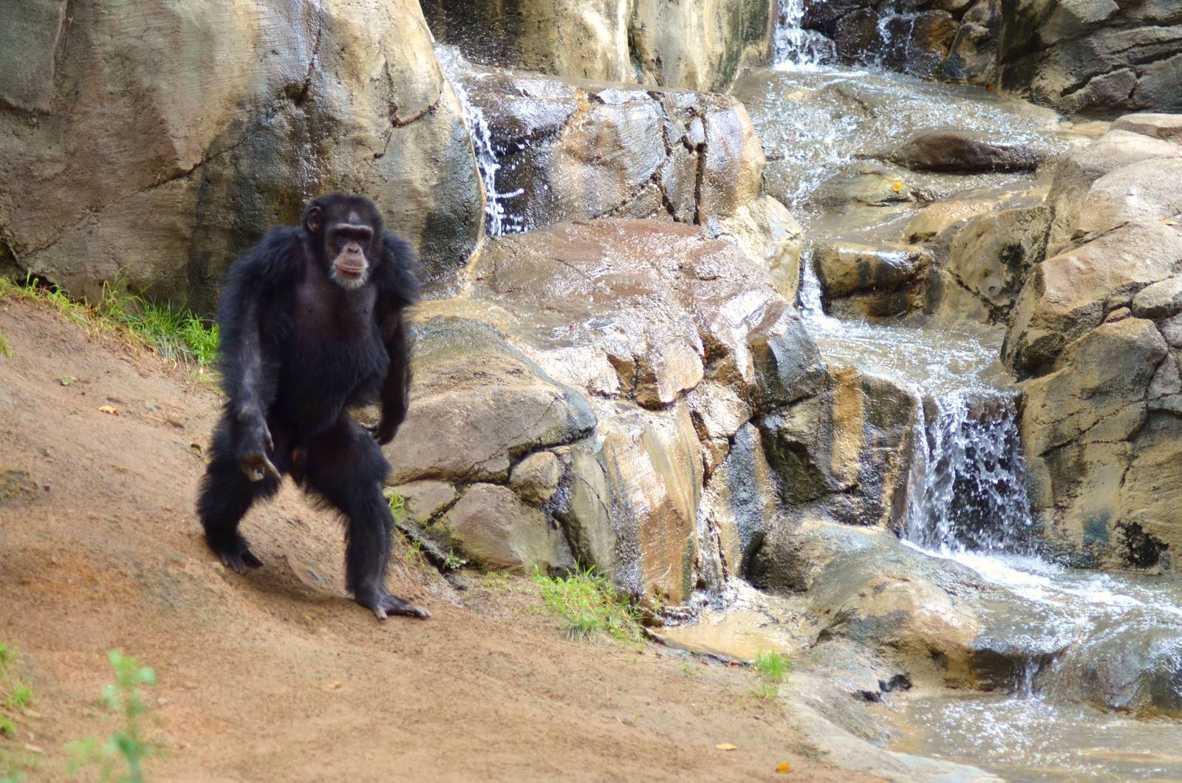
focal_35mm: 158
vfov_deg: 8.7
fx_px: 5161
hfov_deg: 13.1
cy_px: 392
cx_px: 591
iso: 640
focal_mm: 105
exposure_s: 1/250
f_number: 4
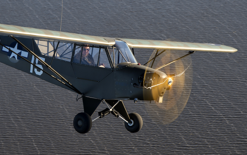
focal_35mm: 152
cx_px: 83
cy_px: 64
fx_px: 1024
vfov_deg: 8.6
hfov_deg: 13.7
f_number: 9
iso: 100
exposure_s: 1/60
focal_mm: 82
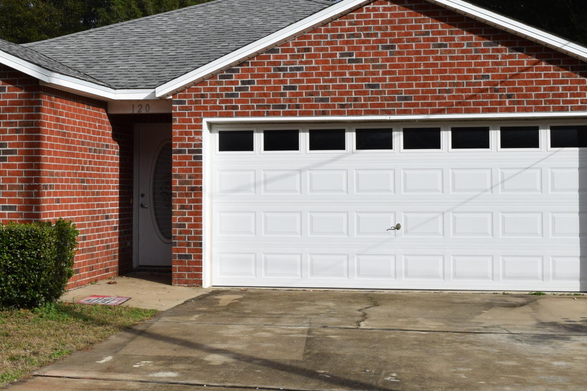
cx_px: 182
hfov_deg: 30.2
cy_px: 151
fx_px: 1076
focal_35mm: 66
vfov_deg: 20.6
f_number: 11
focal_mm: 24
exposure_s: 1/500
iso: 200
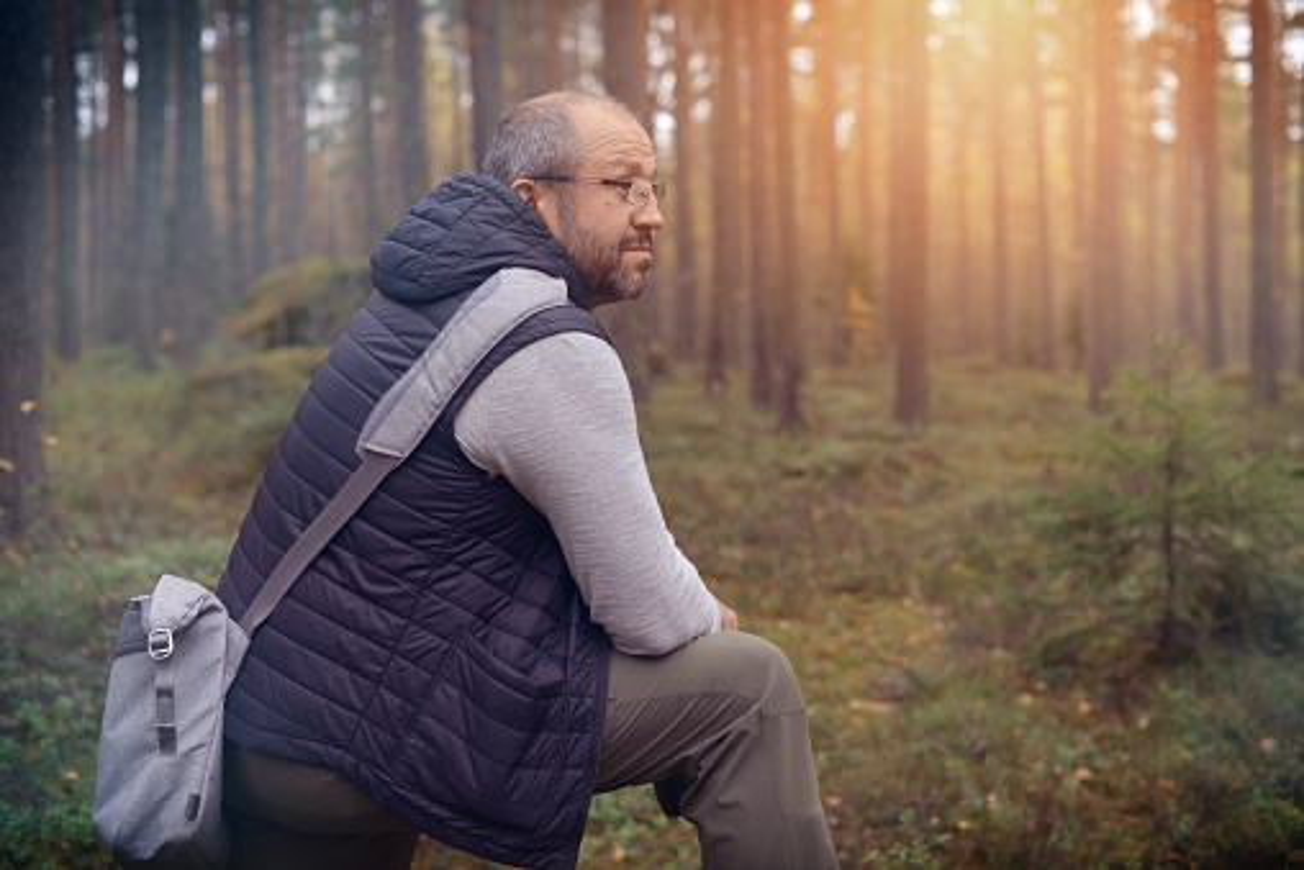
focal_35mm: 50
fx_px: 1812
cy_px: 435
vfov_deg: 27.0
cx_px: 652
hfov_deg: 39.6
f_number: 3.2
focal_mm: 50
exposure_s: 1/100
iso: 400
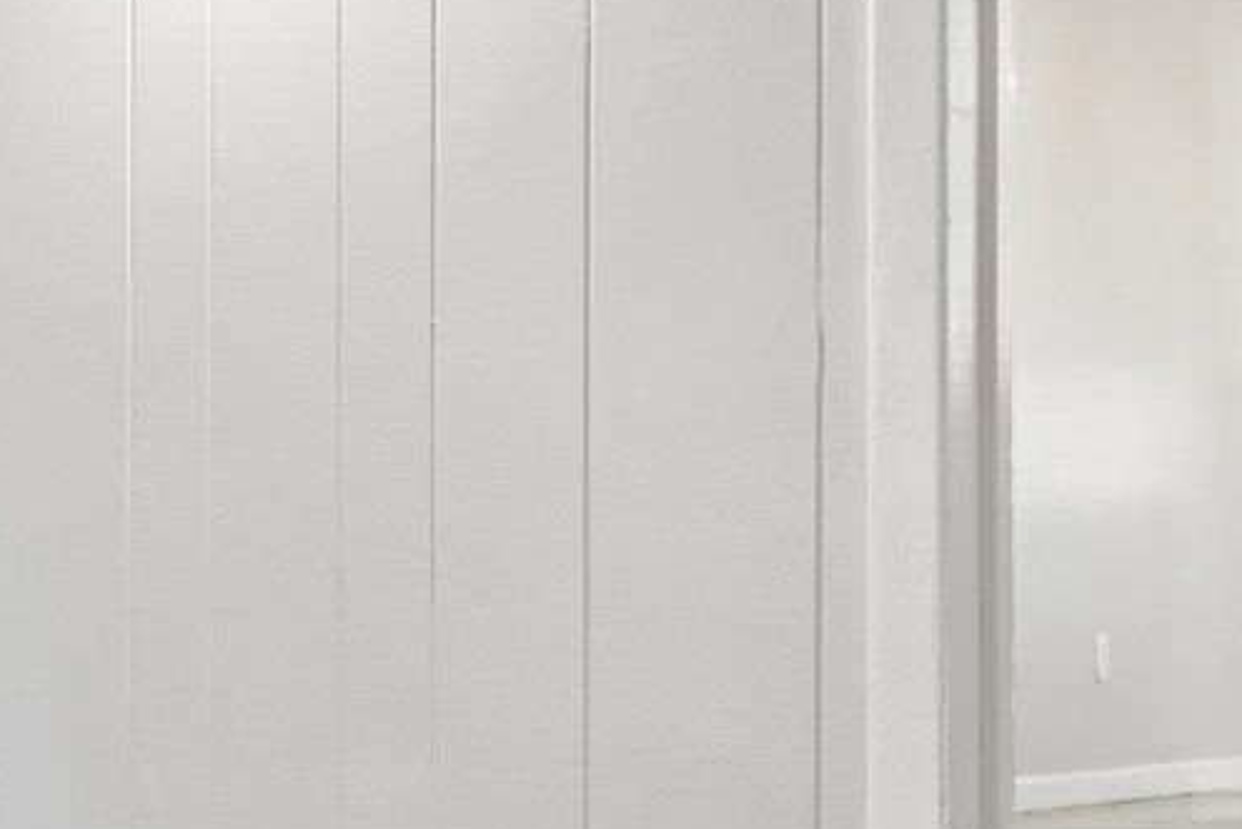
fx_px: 2278
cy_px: 770
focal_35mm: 66
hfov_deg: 22.3
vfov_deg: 20.2
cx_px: -831
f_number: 8
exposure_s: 1/10
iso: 250
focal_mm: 16
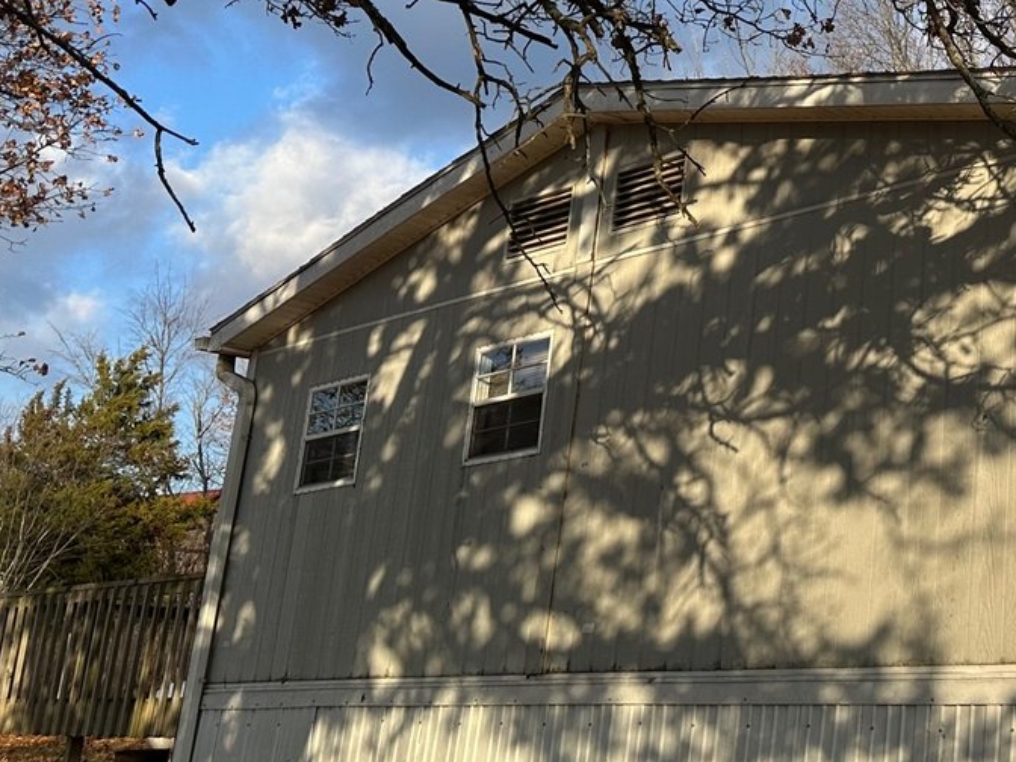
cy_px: 211
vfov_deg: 26.8
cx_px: 1110
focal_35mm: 54
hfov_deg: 31.6
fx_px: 1585
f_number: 1.78
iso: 80
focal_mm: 6.86
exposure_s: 1/3717
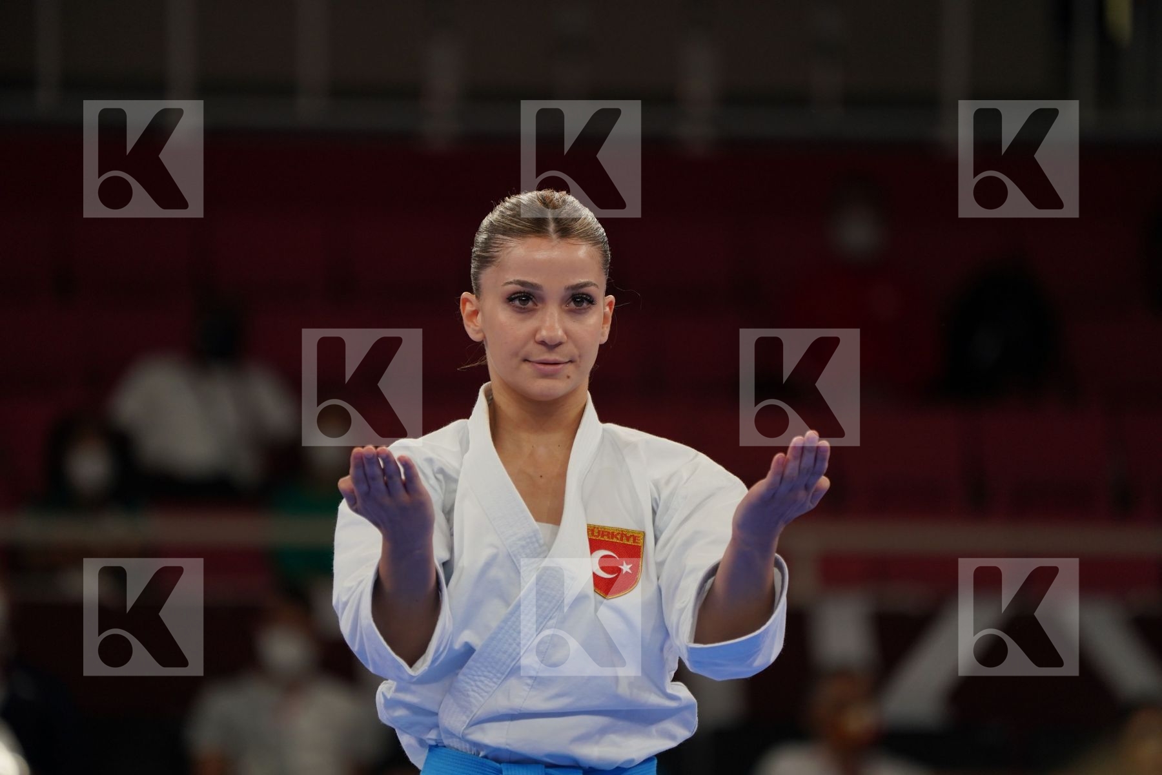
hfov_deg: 5.2
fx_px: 12910
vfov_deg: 3.4
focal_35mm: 400
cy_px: 388
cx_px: 581
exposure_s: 1/500
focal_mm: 400
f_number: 5.6
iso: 800
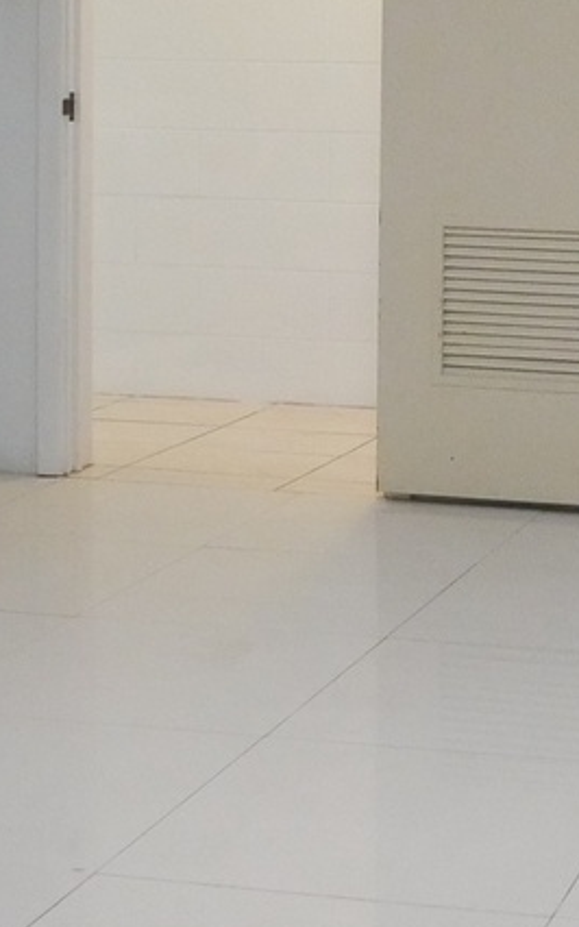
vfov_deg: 23.6
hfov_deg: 14.7
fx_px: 2173
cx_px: 675
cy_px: 150
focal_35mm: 86
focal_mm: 12
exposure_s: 1/100
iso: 3200
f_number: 3.5
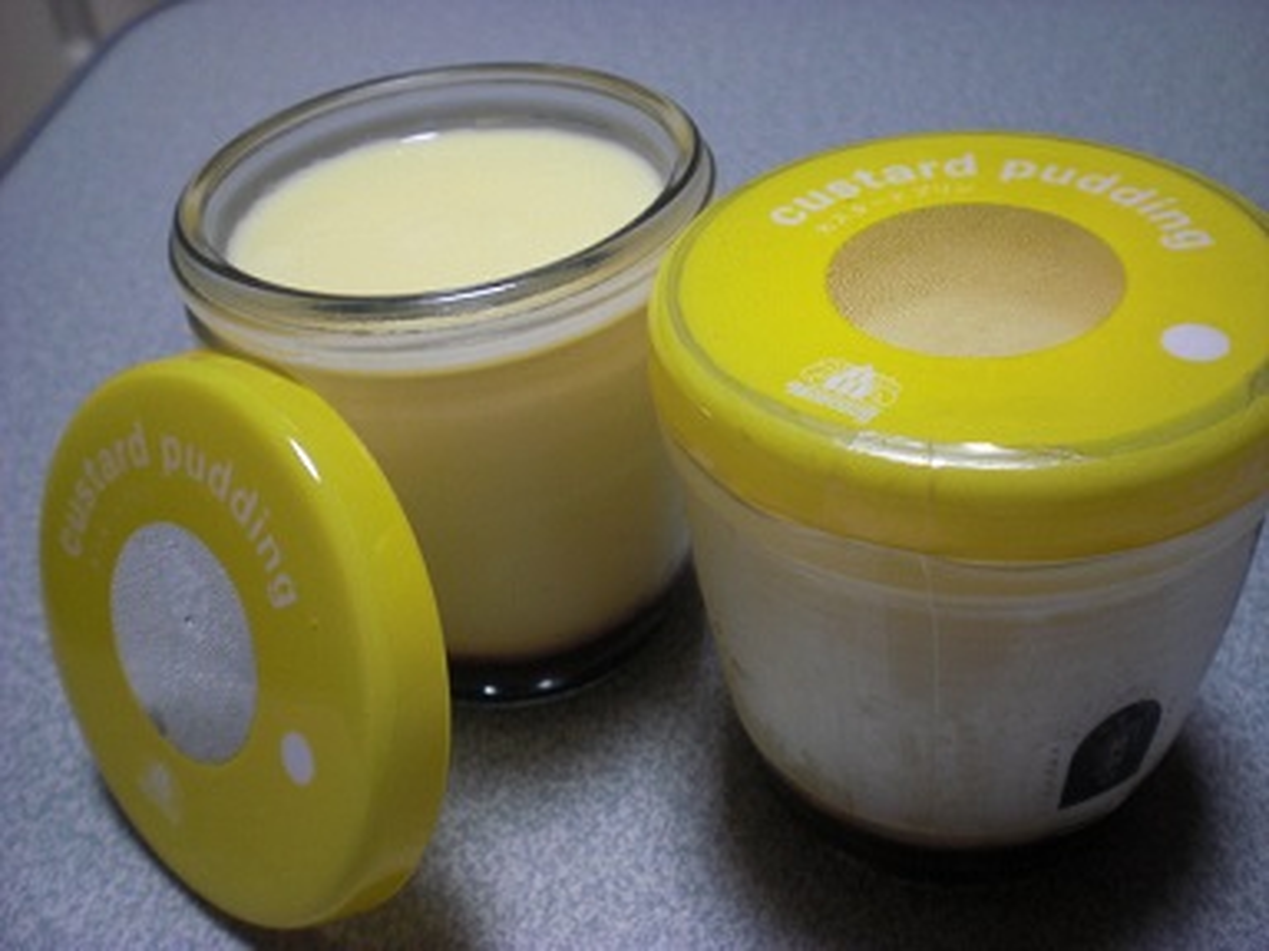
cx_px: 634
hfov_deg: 49.0
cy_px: 476
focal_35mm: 38
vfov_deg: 37.7
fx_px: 1393
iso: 200
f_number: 3.1
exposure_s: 1/15
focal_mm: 6.3
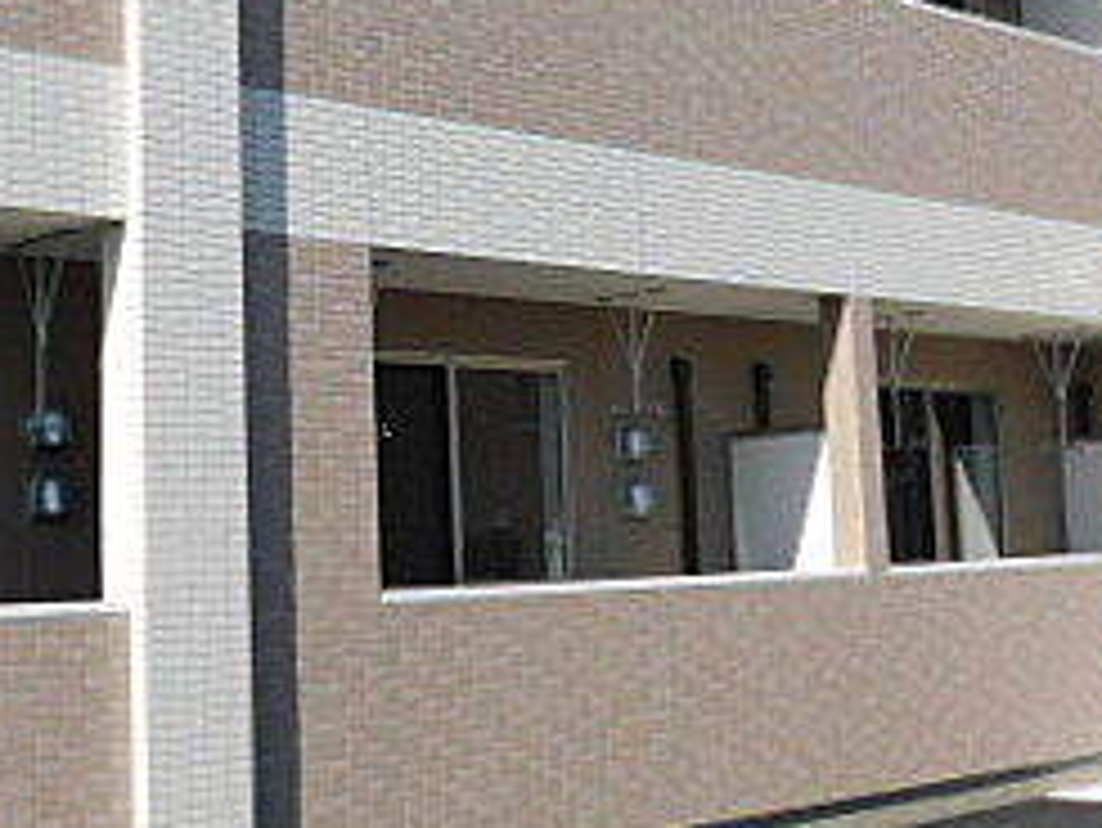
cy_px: 261
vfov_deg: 24.3
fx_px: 1911
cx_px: 378
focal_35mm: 60
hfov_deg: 31.9
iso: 125
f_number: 6
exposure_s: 1/400
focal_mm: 4
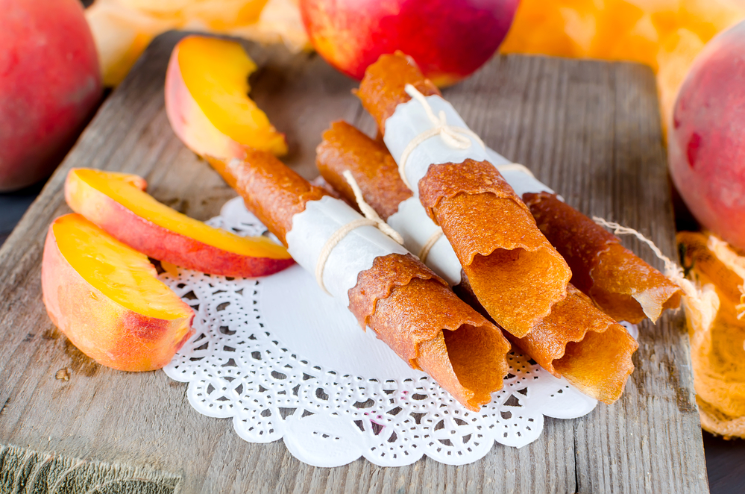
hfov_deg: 37.9
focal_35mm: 52
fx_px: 1084
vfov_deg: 25.6
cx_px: 372
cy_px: 247
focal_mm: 35
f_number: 7.1
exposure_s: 1/100
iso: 100
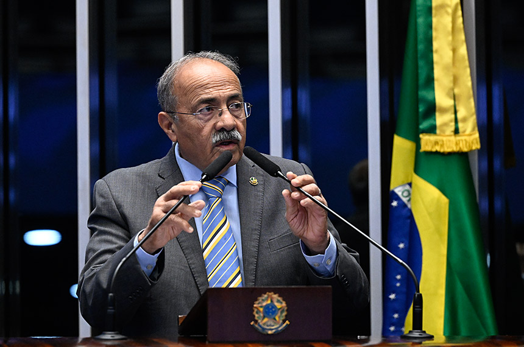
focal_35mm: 155
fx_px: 2252
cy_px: 174
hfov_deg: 13.3
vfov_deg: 8.8
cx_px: 262
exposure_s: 1/200
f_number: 4
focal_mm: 155
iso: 6400
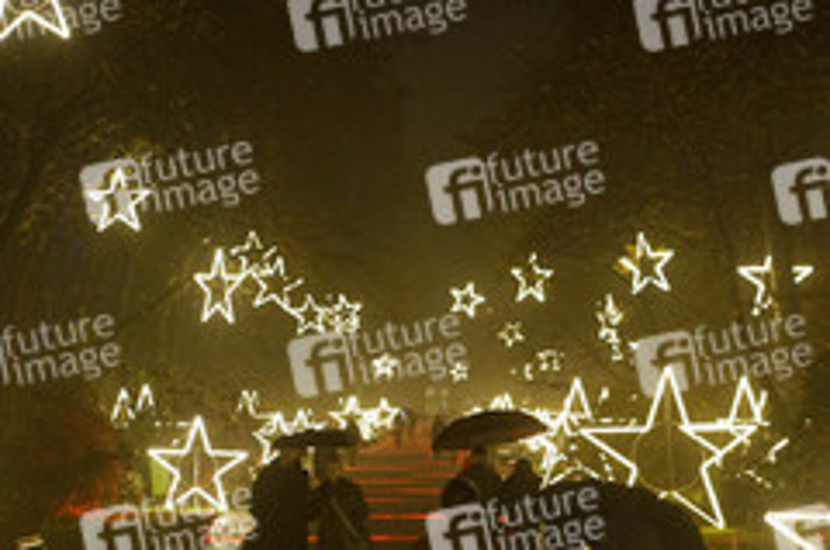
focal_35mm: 160
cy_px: 443
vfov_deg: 8.5
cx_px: 424
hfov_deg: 12.9
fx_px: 3682
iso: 1600
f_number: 2.8
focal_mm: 85
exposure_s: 1/50
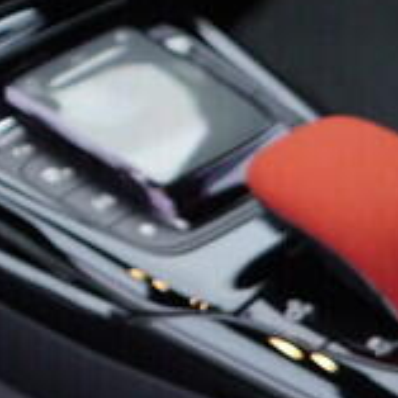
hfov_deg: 7.9
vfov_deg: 8.5
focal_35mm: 200
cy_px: -224
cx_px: -639
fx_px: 2602
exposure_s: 1/40
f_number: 3.2
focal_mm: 24
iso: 125
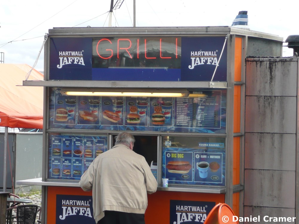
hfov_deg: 13.9
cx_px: 150
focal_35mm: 142
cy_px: 112
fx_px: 1227
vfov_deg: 10.4
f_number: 4.7
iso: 100
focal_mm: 16.9
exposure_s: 1/160
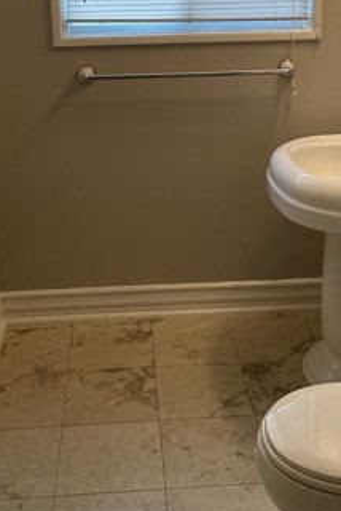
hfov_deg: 25.1
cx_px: 175
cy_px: 85
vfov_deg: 35.4
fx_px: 766
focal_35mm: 54
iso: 125
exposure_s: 1/120
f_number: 1.6
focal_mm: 4.2
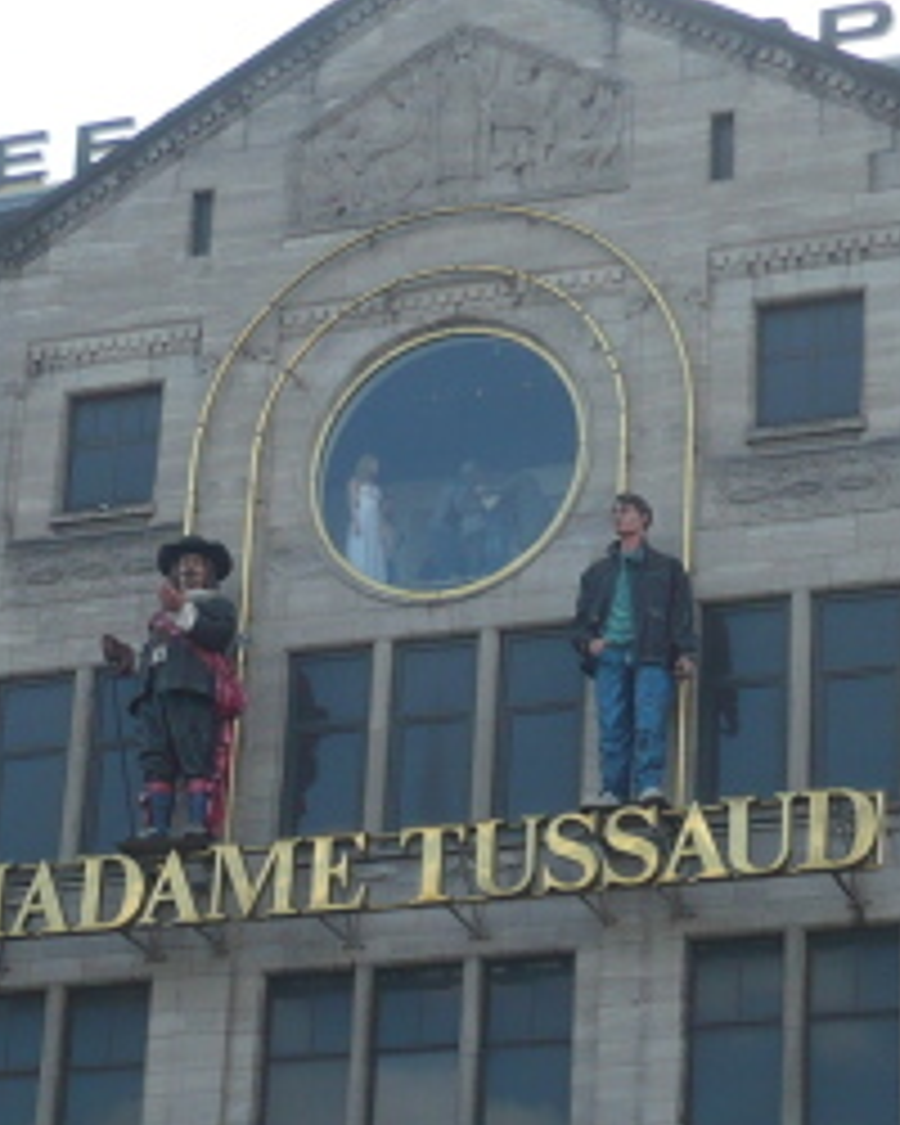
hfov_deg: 11.6
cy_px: 677
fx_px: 4428
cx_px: 387
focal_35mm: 133
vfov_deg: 14.5
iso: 100
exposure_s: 1/400
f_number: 3.4
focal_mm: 8.3
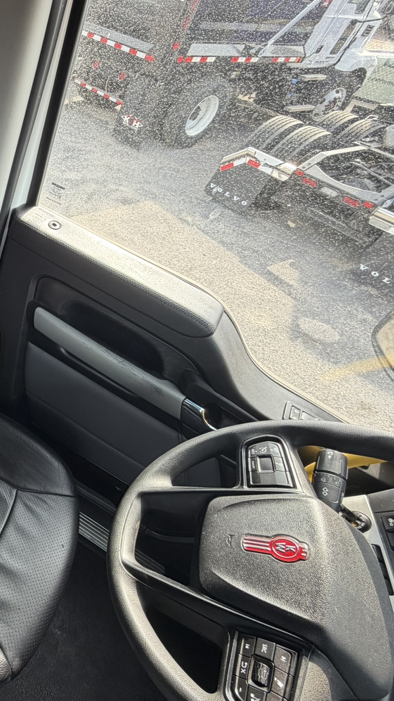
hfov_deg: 38.1
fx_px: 427
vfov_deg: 78.6
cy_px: 324
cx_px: -69
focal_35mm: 23
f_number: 2.2
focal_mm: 2.22
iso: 80
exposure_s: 1/121
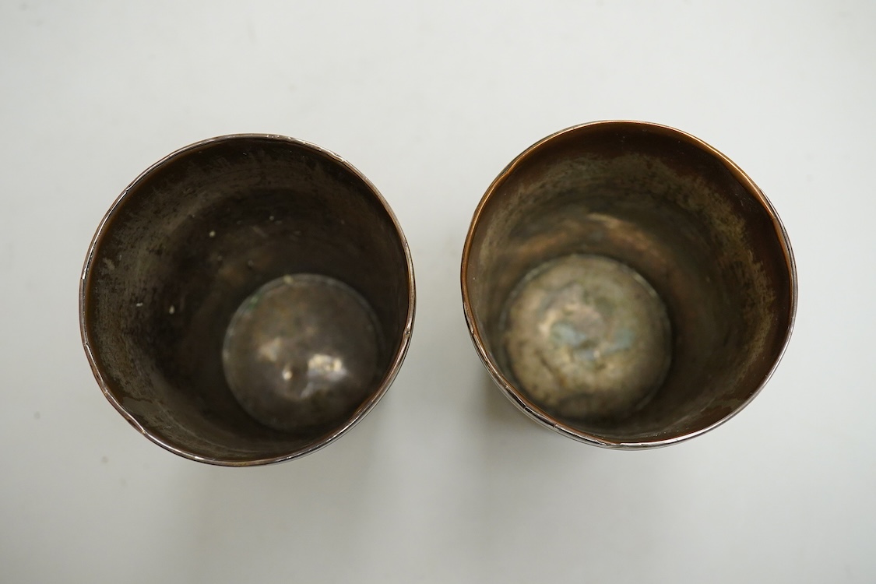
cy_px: 292
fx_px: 1095
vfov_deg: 29.9
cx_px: 438
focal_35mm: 45
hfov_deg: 43.6
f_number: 8
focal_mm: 30
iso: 2500
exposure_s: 1/200
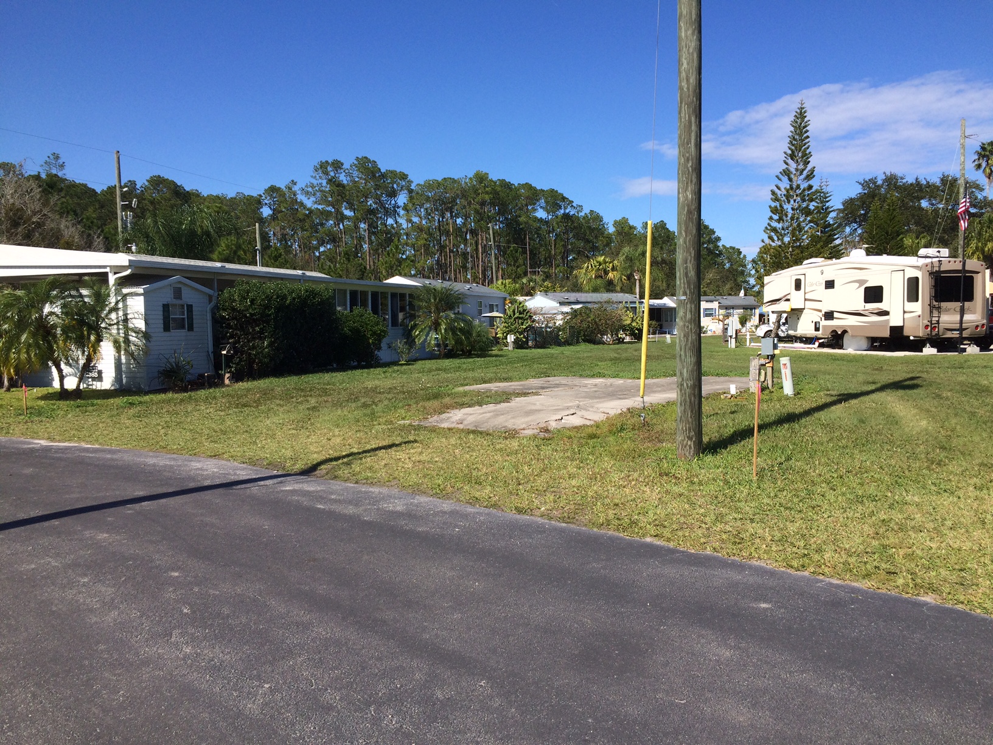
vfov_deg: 48.2
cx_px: 496
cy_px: 372
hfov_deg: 61.7
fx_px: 832
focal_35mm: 29
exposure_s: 1/2053
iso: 32
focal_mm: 4.15
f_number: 2.2
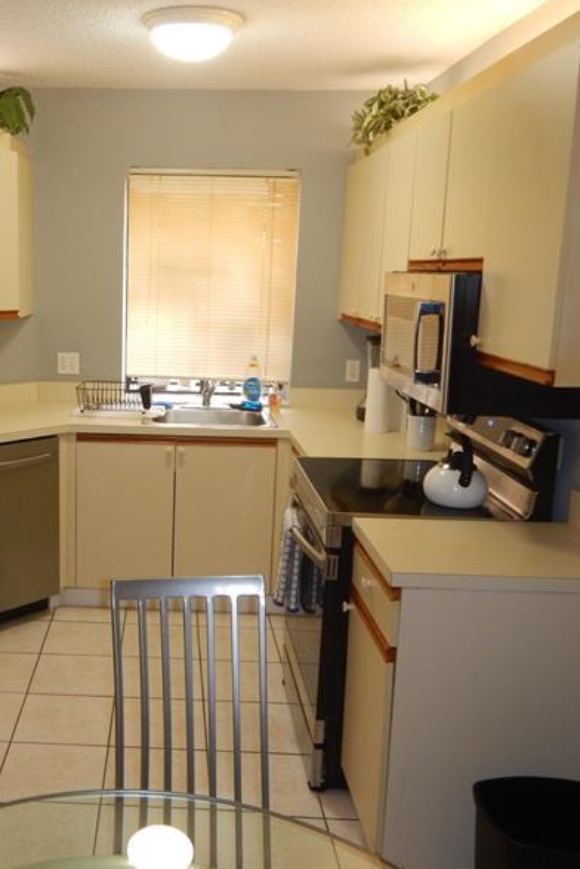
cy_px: 428
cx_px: 124
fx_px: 821
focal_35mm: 34
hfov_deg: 37.7
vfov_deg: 55.8
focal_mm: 4.3
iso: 180
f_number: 2.8
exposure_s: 1/30
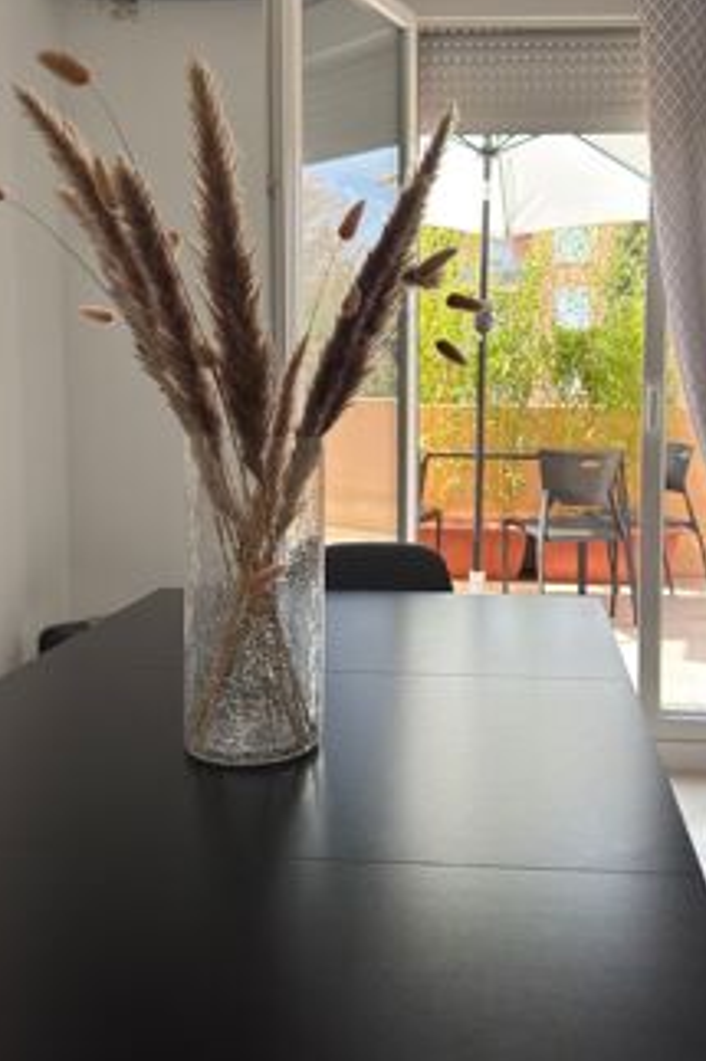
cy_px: 455
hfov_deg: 39.6
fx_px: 972
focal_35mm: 33
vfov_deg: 57.0
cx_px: 447
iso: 100
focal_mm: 6.76
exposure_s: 1/785
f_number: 1.78
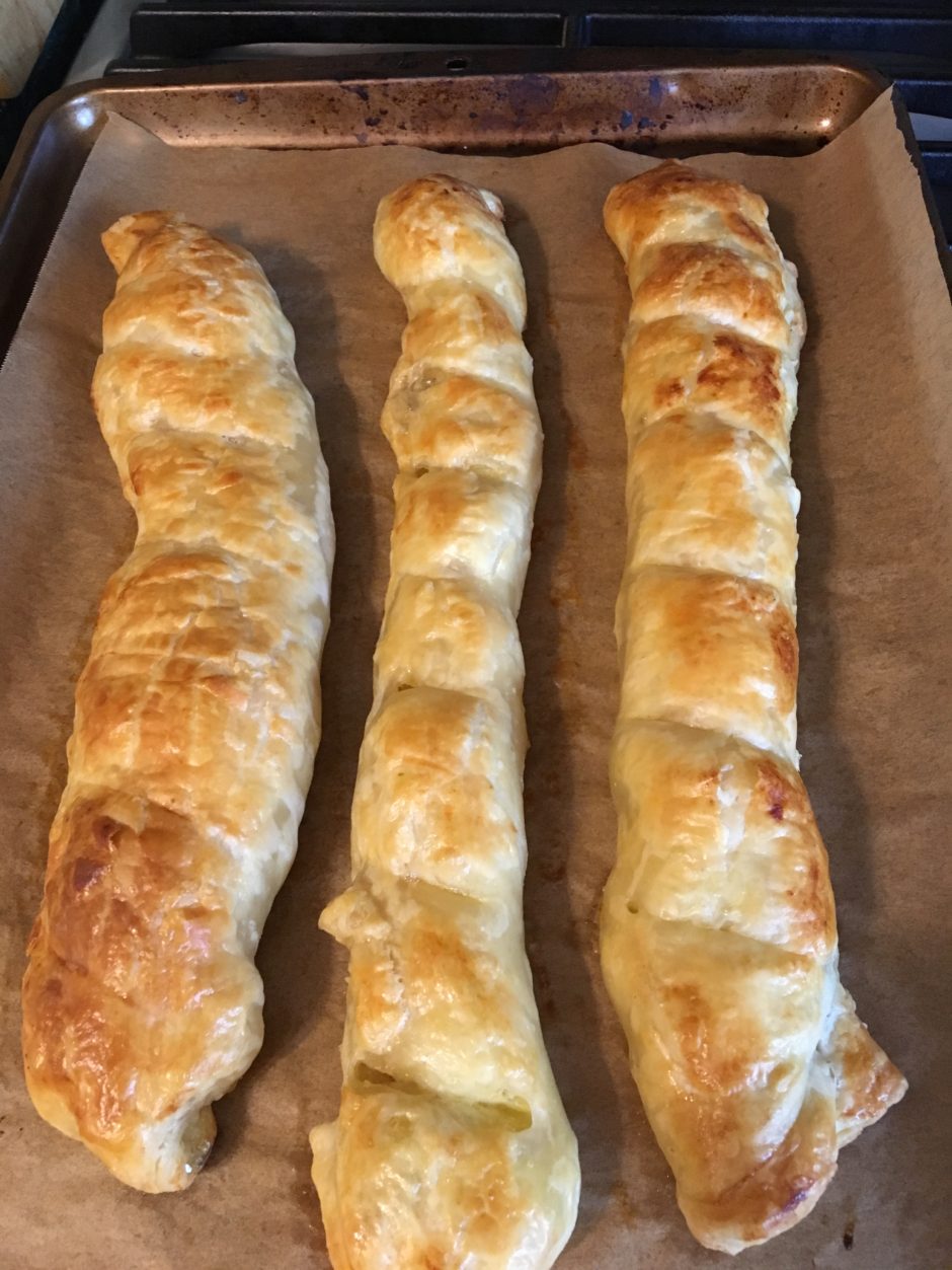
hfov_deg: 48.2
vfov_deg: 61.7
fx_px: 1063
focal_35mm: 29
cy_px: 635
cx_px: 476
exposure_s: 1/30
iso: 200
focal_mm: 4.15
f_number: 2.2
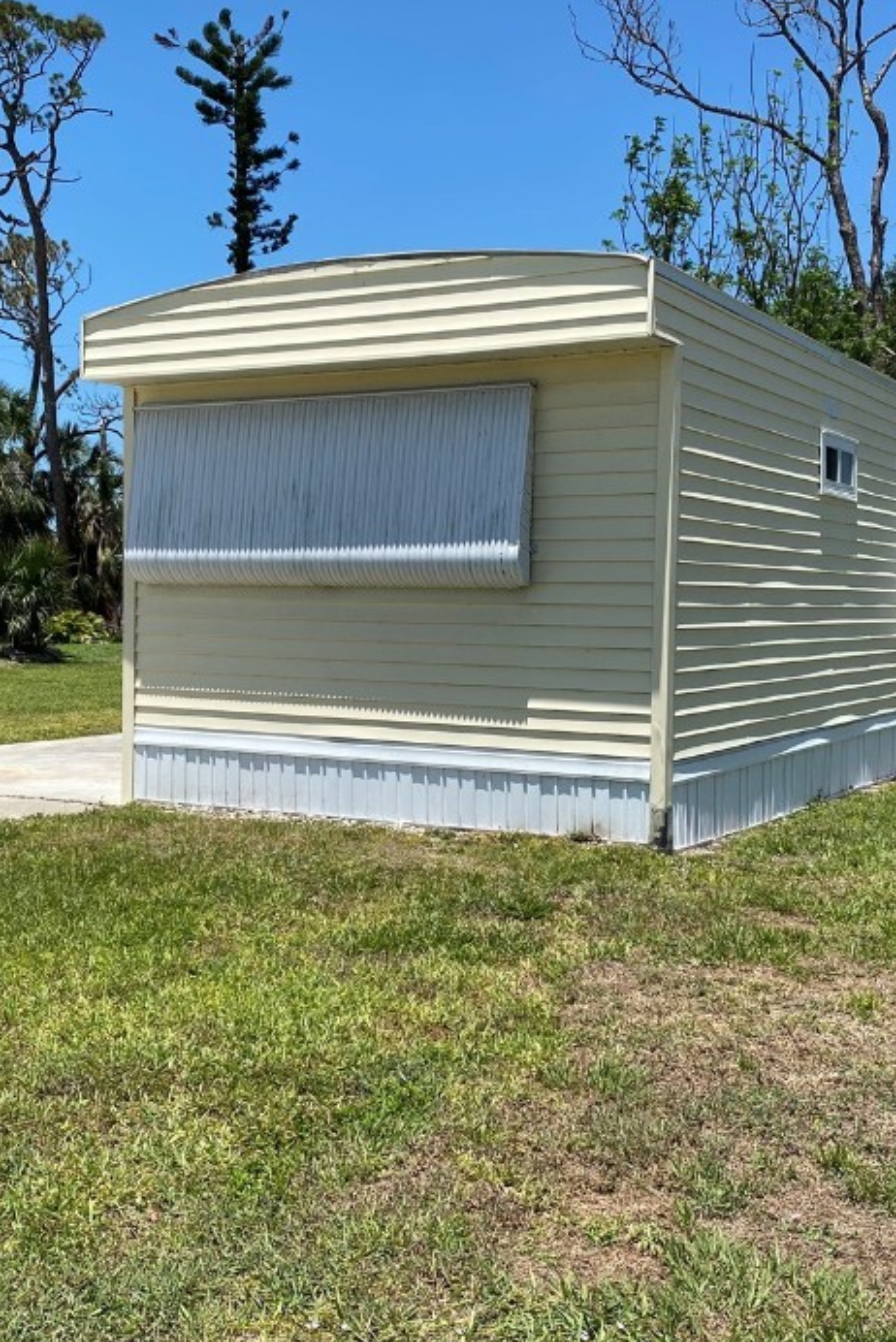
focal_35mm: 40
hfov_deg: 33.4
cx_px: 518
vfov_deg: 48.4
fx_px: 1492
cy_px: 704
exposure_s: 1/3125
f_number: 1.8
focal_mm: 4.25
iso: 32
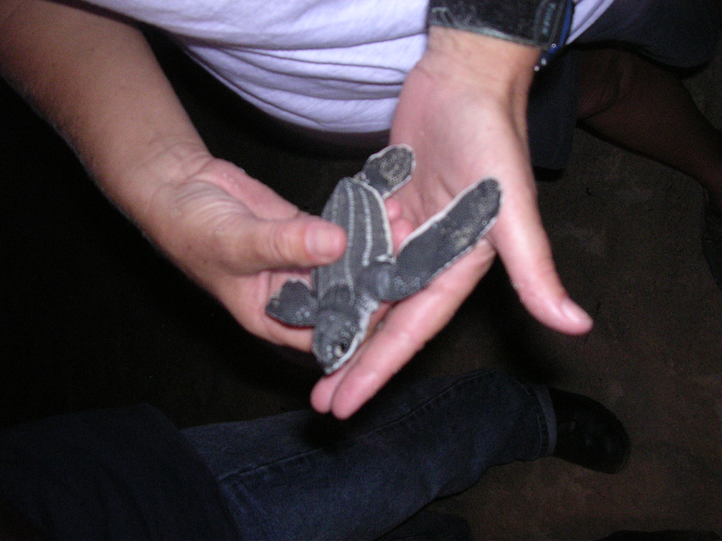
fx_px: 793
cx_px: 361
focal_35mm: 38
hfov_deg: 49.0
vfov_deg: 37.7
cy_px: 270
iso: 400
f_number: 2.8
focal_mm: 5.8
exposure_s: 2
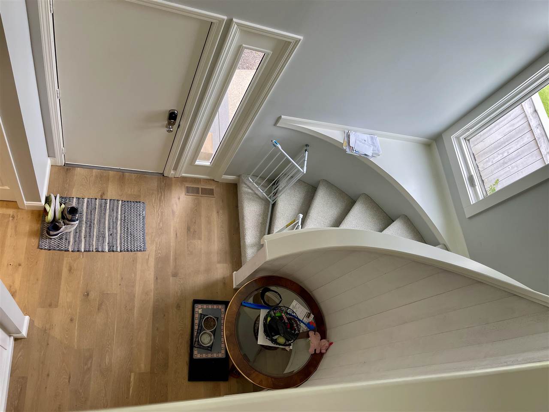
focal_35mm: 25
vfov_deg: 54.9
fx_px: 396
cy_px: 206
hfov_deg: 69.4
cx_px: 274
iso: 80
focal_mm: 5.1
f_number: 1.6
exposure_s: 1/120
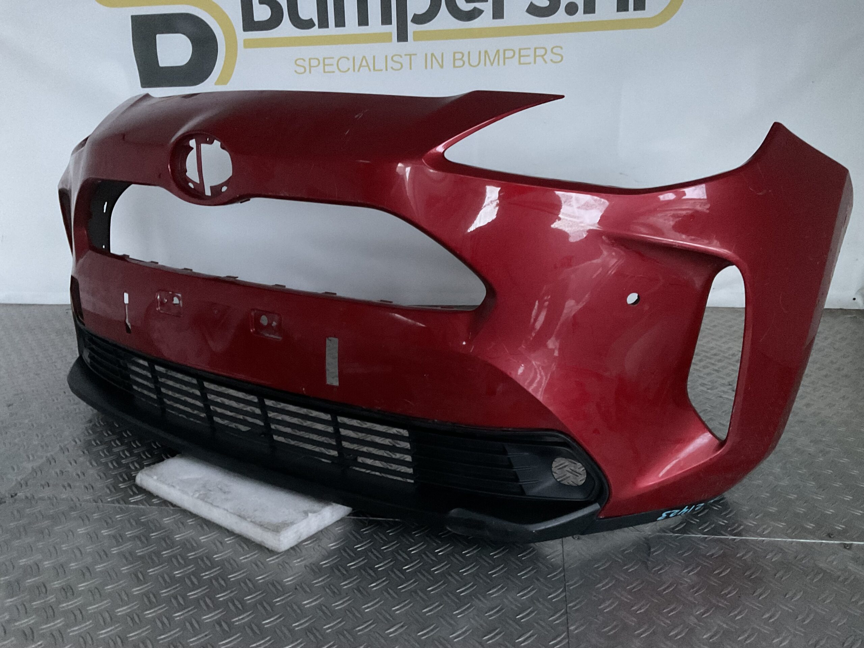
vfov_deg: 48.2
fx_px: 724
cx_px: 432
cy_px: 324
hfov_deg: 61.7
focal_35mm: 29
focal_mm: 3
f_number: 1.8
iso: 500
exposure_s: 1/17
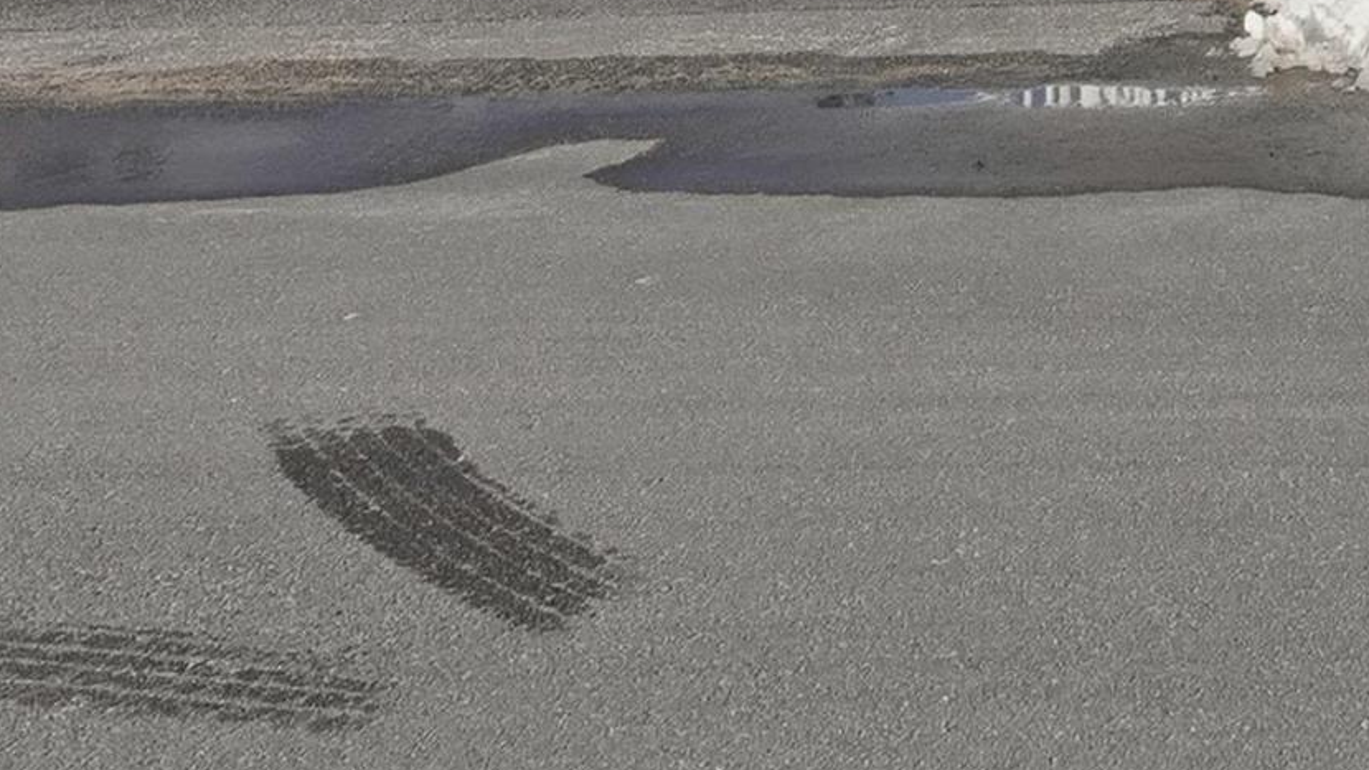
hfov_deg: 27.2
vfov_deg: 16.6
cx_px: 1809
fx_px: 2321
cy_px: -478
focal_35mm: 64
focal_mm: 11
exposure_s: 1/4000
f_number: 7.1
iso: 800
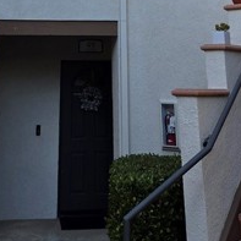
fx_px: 520
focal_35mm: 66
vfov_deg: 22.1
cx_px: 91
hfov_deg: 26.0
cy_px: -109
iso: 80
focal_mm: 5.4
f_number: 1.8
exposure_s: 1/927
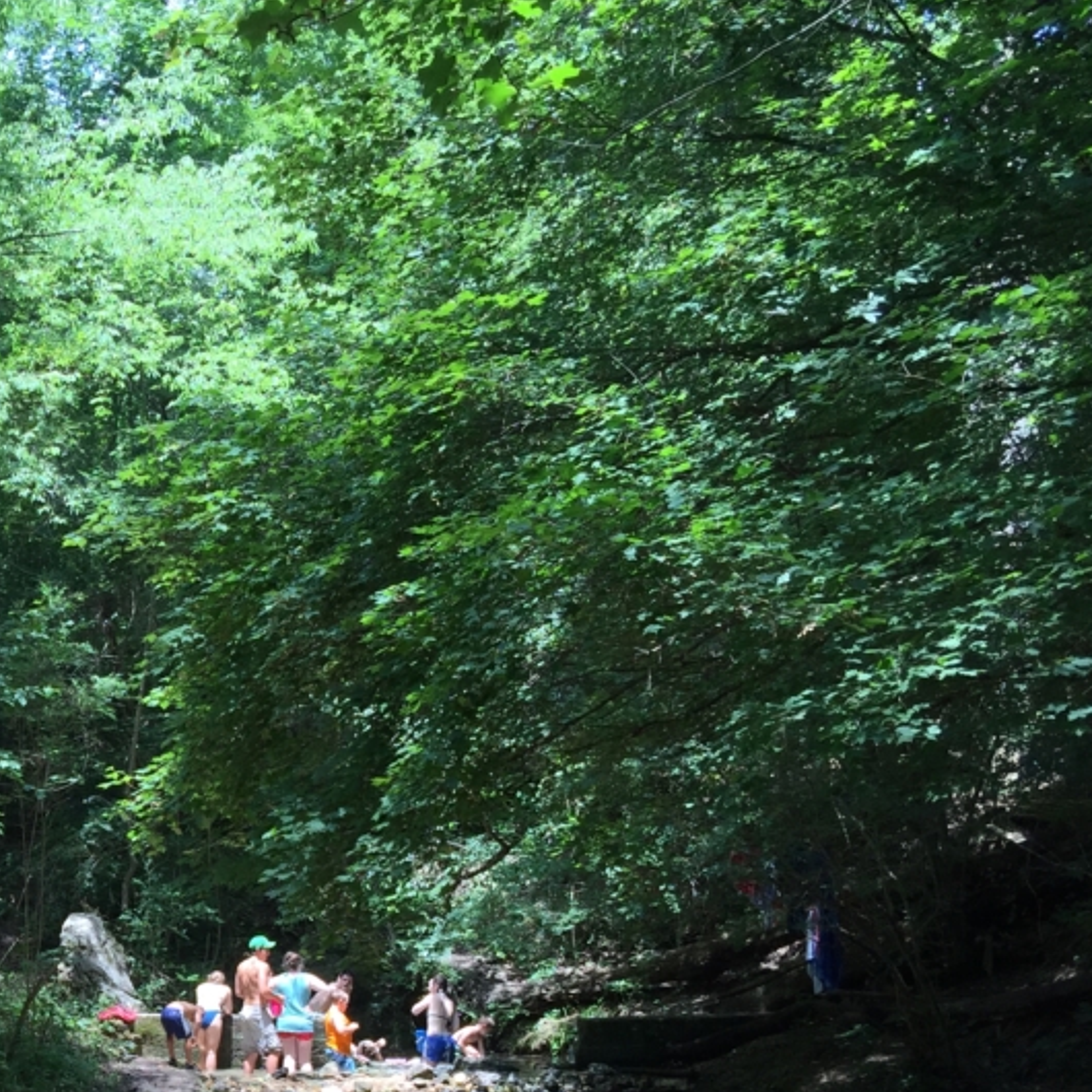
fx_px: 2070
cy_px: 921
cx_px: -74
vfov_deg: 28.7
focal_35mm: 58
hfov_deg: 27.3
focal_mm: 4.15
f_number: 2.2
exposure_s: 1/324
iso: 32
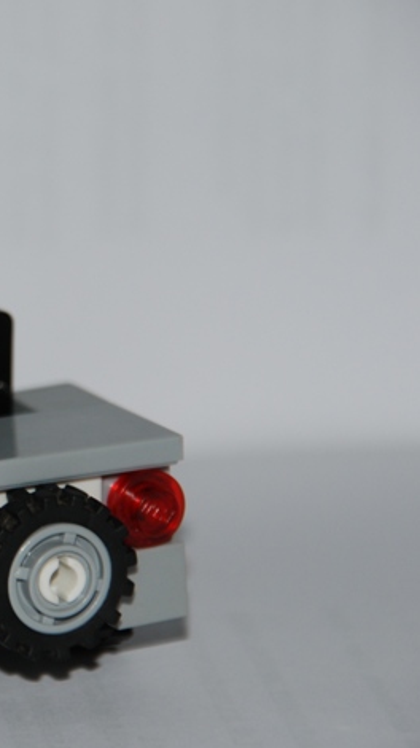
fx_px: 10624
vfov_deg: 4.0
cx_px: -146
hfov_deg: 2.3
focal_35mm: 536
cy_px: 387
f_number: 6.3
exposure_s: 1/60
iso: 200
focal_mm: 200
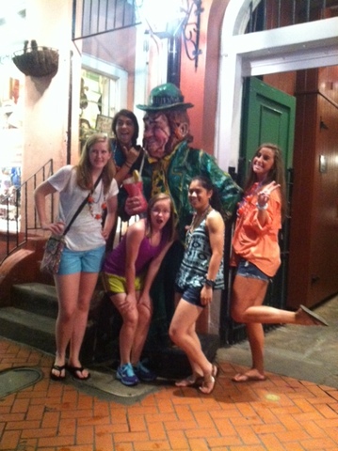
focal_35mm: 35
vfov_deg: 52.7
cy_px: 226
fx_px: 456
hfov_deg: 40.6
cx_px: 169
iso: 800
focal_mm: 3.85
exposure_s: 1/15
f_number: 2.8
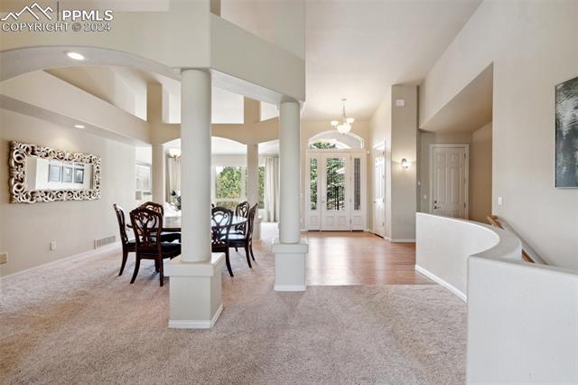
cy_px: 192
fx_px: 257
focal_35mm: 16
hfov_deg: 96.8
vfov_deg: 73.7
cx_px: 289
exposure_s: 1/13
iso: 500
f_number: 8
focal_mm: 16
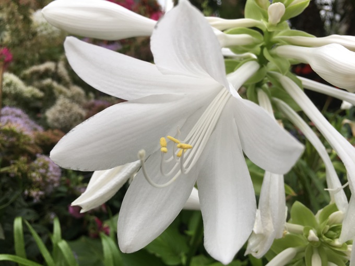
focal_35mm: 29
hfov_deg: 61.7
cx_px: 178
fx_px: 297
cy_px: 133
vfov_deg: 48.2
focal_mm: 4.15
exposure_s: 1/110
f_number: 2.2
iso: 25
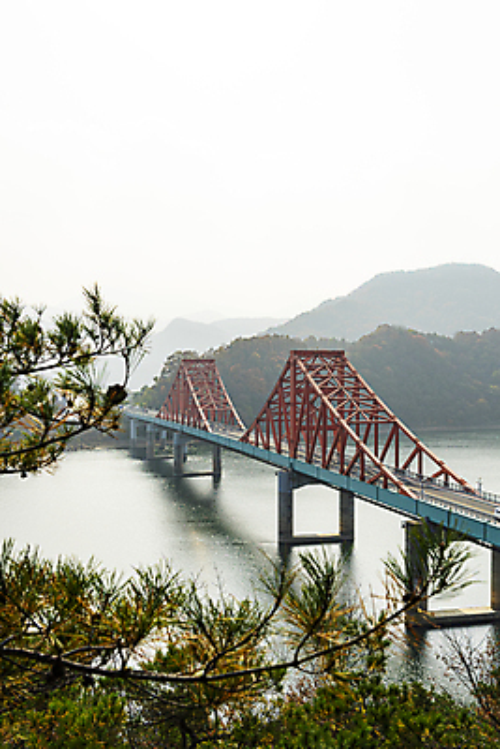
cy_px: 374
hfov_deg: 33.4
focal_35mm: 40
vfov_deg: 48.4
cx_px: 250
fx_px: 833
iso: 200
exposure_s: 1/1000
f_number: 8
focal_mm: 40
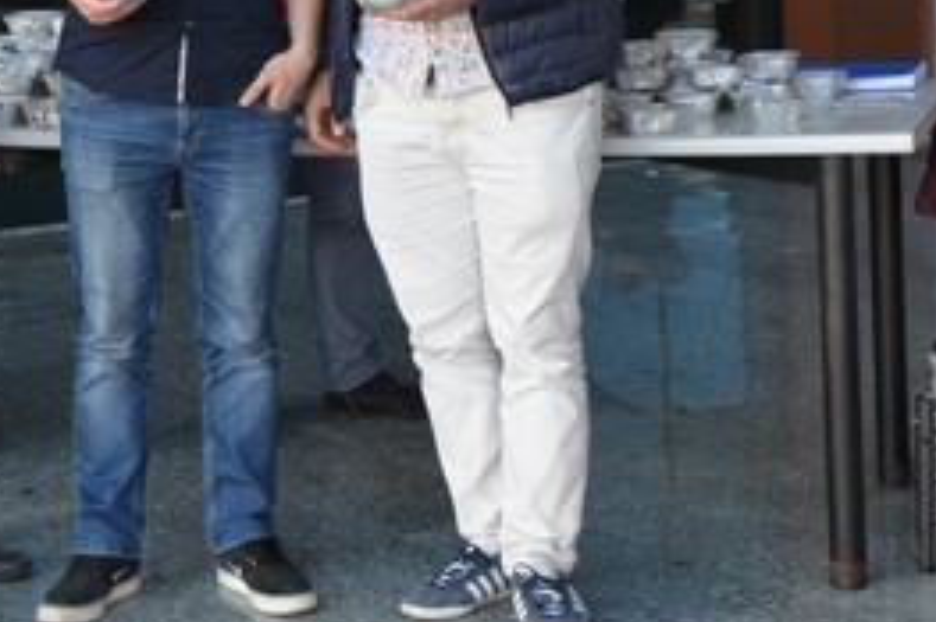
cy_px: -43
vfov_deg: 11.4
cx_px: 427
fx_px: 3073
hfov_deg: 17.3
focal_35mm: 118
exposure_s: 1/125
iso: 360
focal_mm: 31
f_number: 5.6
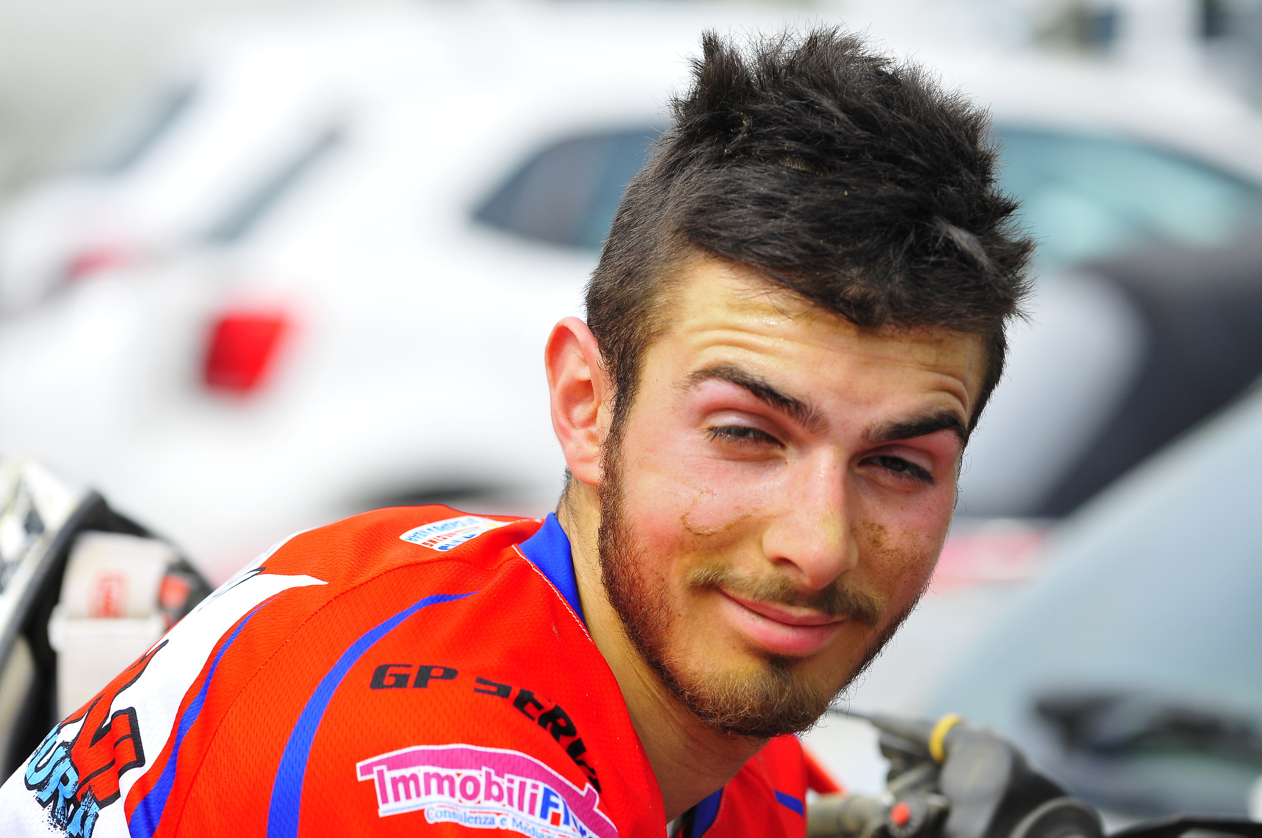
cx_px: 631
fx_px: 7615
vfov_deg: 6.3
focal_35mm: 218
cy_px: 419
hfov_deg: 9.5
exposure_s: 1/800
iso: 200
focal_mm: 145
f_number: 4
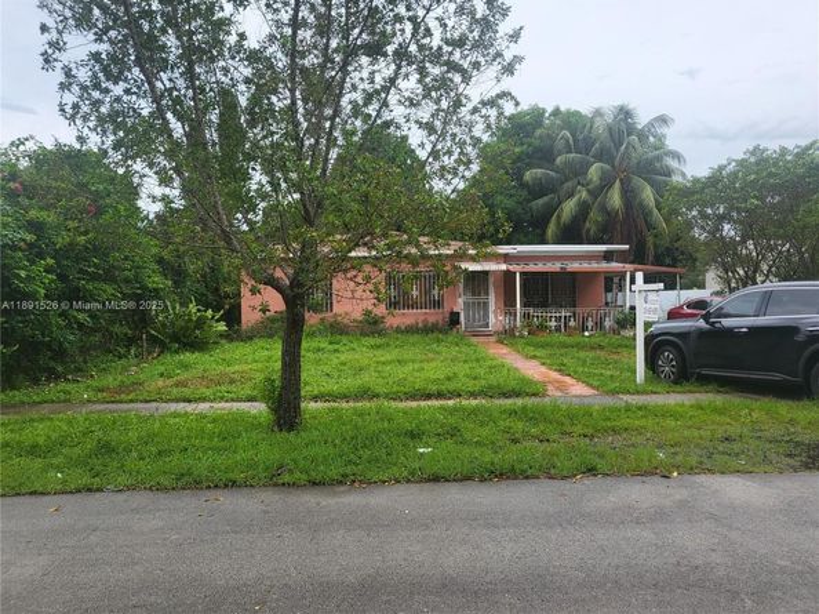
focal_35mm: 26
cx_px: 410
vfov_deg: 53.0
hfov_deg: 67.3
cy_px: 307
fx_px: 615
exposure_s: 1/393
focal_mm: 4.25
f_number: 1.8
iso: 50
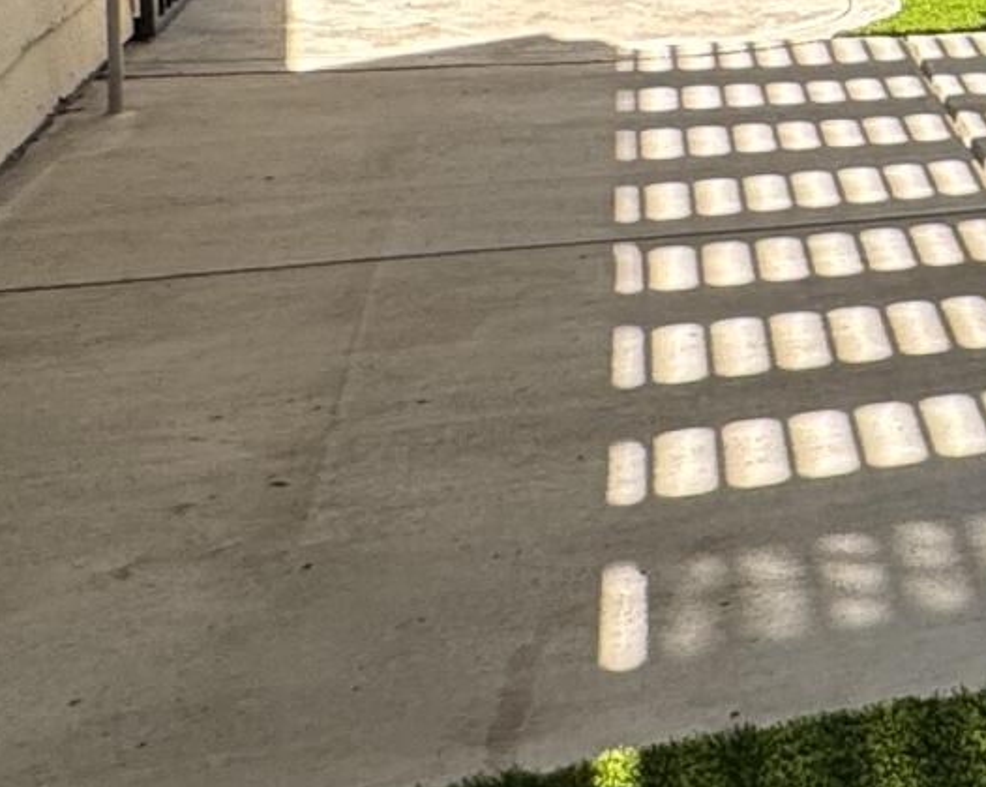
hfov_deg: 15.7
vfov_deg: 18.5
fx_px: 2274
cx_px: 2233
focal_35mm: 78
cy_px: -174
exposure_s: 1/218
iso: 40
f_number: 2.2
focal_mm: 2.22
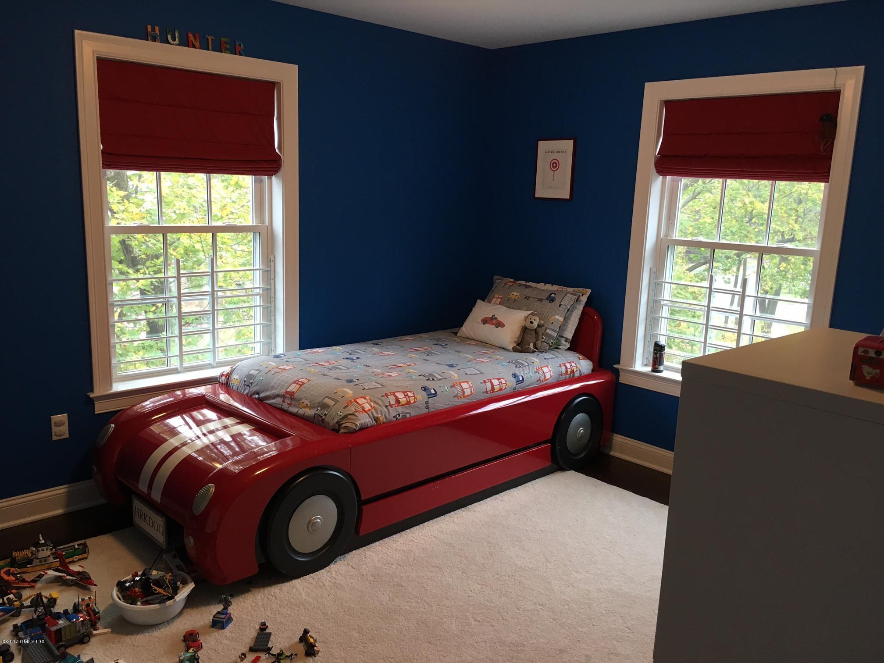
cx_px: 442
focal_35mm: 29
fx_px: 741
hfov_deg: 61.7
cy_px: 332
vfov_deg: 48.2
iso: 80
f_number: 2.2
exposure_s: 1/30
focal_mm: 4.15
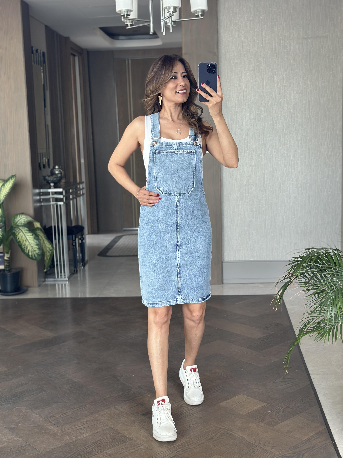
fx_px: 634
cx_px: 172
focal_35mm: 48
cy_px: 229
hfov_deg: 30.3
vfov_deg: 39.7
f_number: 1.78
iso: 160
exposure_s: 1/60
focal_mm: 6.86
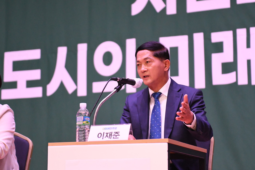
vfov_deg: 13.0
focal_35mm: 105
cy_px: 85
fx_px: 744
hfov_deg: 19.5
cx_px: 128
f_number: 2.8
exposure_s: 1/1600
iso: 8000
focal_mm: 70
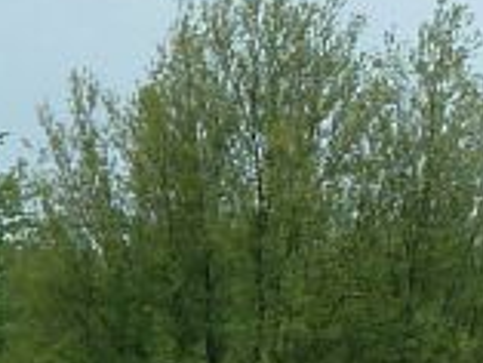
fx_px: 13363
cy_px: 245
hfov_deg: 2.1
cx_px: 748
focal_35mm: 957
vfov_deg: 1.6
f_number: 4.5
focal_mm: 24.1
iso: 80
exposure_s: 1/200
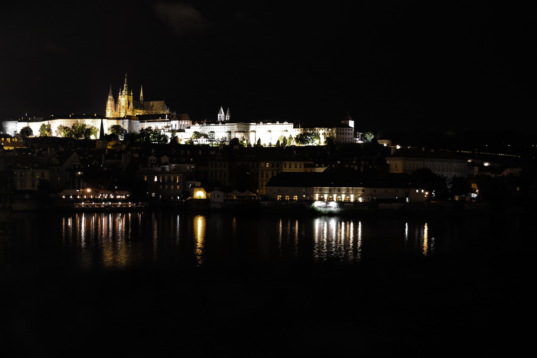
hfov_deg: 46.4
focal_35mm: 42
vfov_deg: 31.9
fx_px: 626
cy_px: 179
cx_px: 268
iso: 800
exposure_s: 1
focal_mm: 28
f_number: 4.5
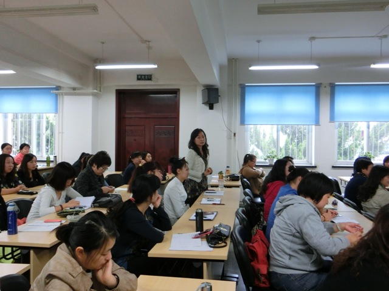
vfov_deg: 48.2
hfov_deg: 61.7
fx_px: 326
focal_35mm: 29
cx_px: 194
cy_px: 146
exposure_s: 1/30
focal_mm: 5.2
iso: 400
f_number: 3.7
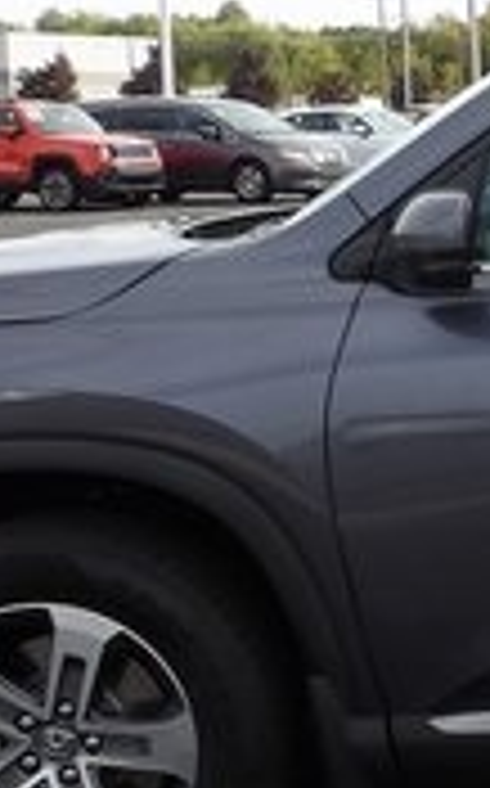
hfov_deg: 12.5
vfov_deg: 22.3
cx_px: 949
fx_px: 1992
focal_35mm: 93
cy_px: 410
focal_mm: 4.3
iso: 100
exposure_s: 1/498
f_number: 3.2
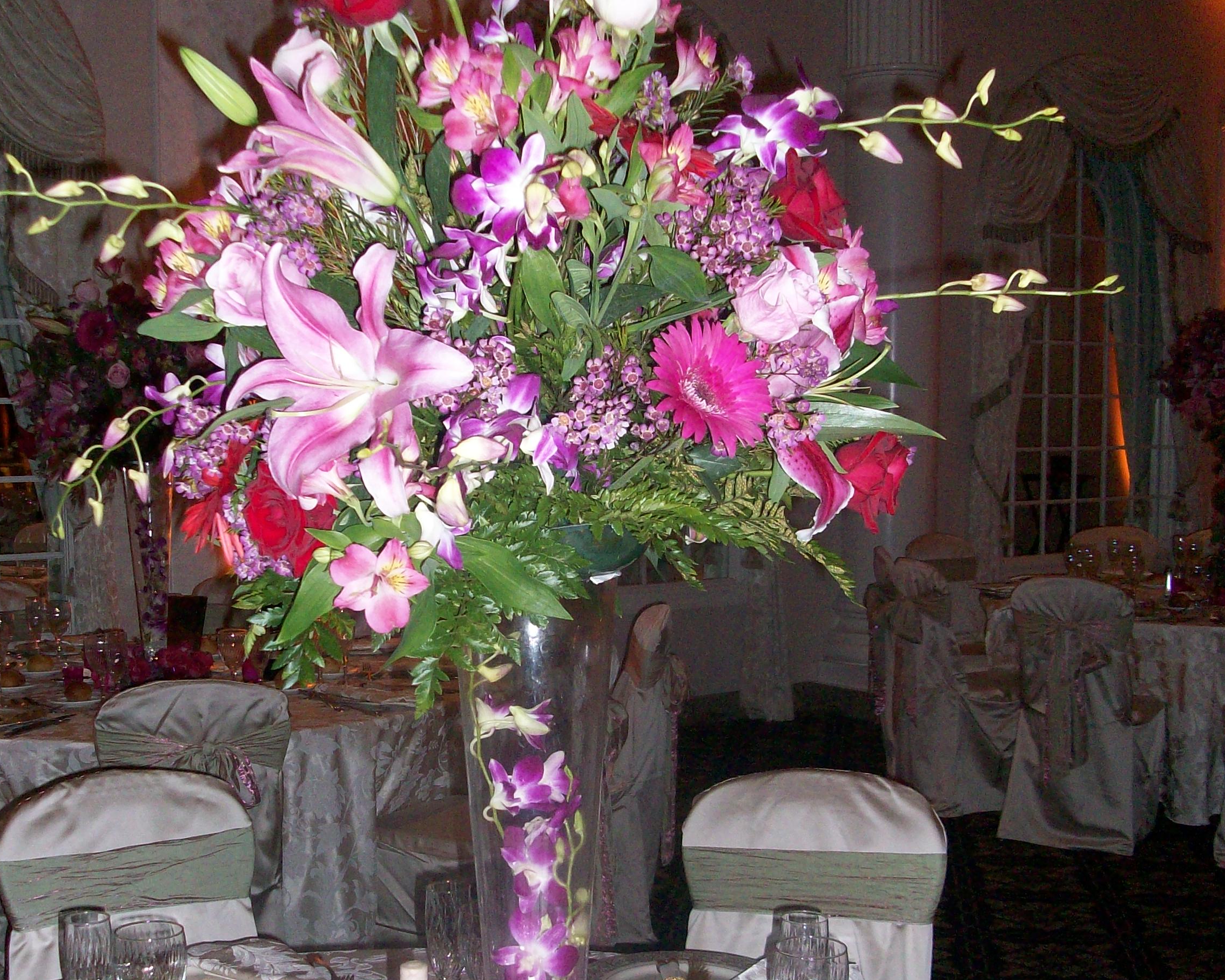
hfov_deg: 38.8
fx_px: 1740
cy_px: 695
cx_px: 581
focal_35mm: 48
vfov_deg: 31.1
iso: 160
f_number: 2.8
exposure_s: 1/60
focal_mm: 5.7
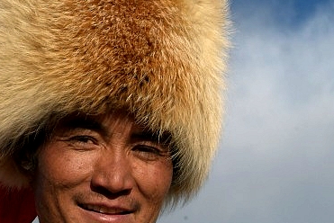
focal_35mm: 110
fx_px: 1021
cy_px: 125
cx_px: 92
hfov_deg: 18.5
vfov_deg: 12.5
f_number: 8
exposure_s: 1/250
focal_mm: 34
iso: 200
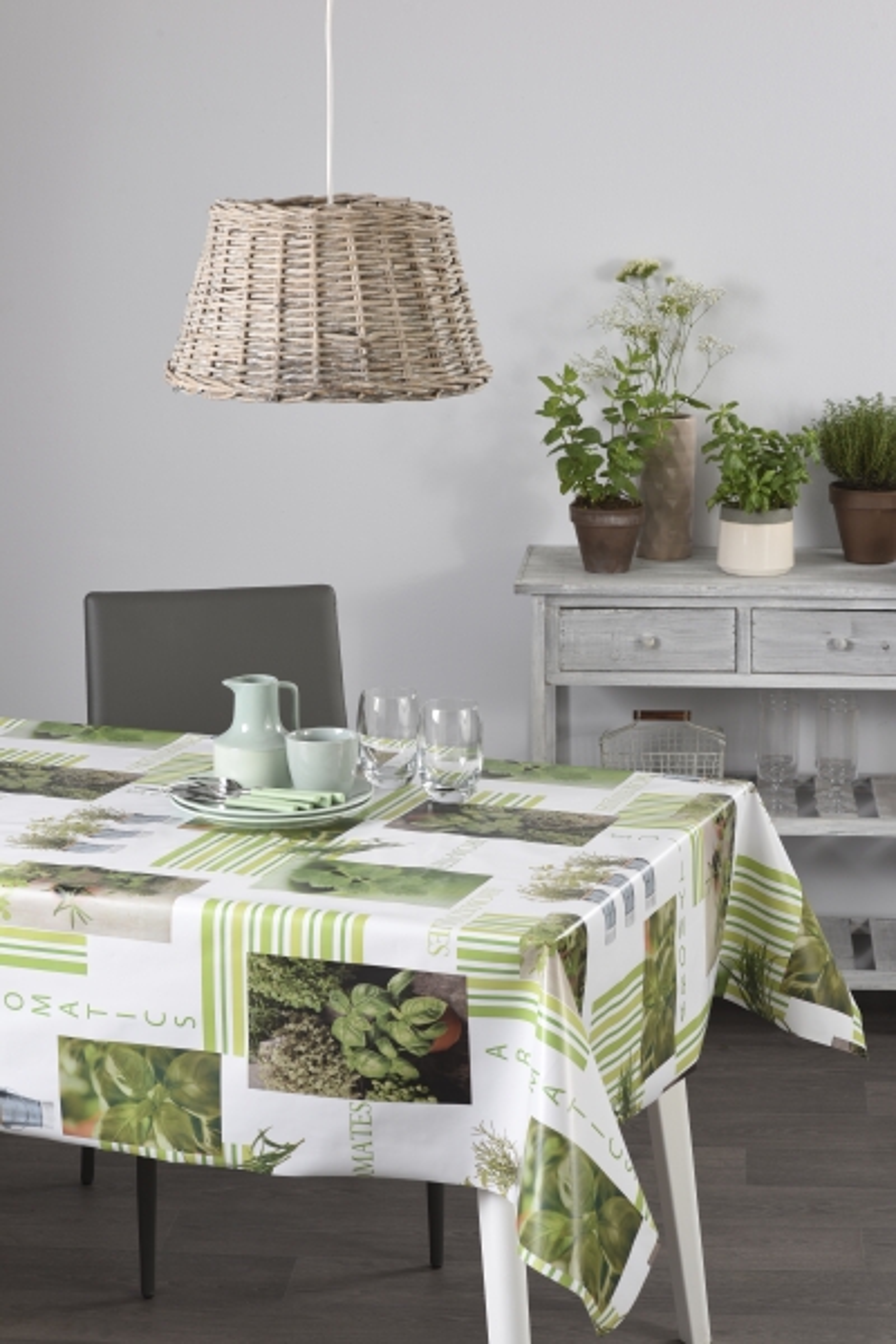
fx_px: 3173
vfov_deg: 23.9
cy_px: 672
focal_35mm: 85
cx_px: 448
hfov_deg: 16.1
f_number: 11
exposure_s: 1/100
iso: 100
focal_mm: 85
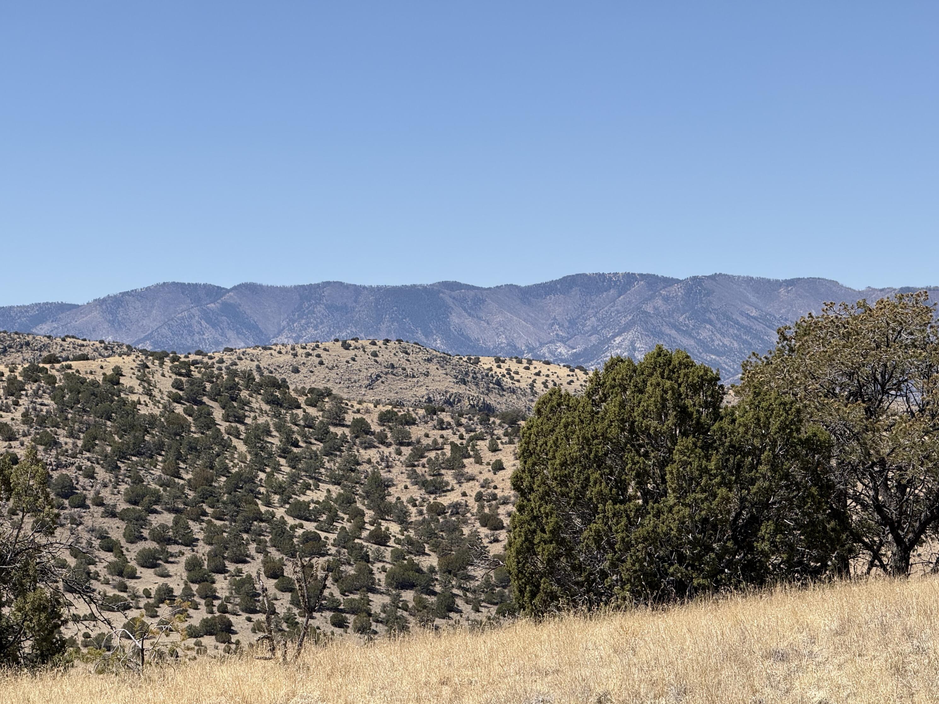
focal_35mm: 121
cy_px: 354
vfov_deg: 12.2
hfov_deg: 16.3
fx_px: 3282
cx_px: 473
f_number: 2.8
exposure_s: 1/1613
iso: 50
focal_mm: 15.66
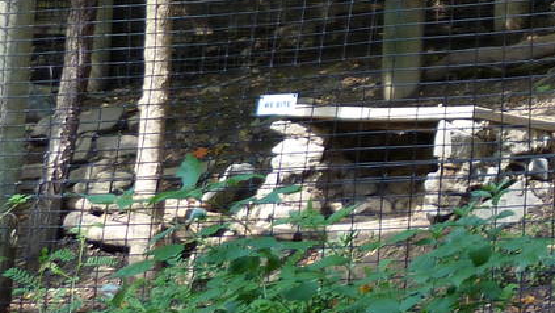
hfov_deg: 17.9
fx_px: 1516
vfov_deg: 11.2
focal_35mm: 103
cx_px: 900
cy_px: -196
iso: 80
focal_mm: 4.5
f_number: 2.8
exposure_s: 1/60
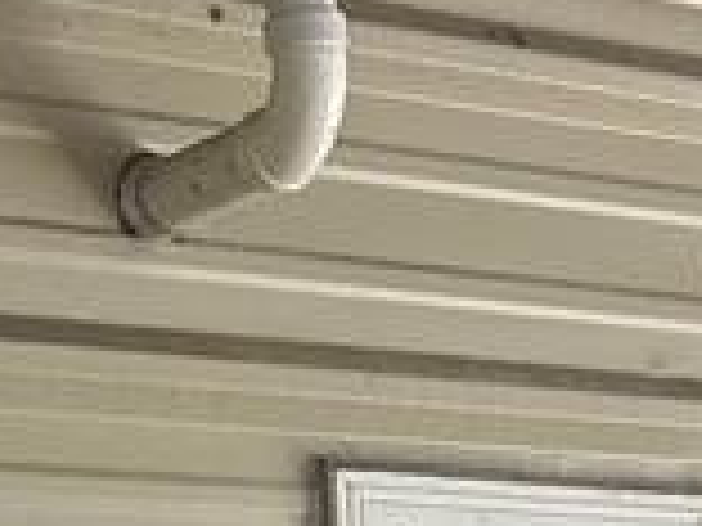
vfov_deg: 8.2
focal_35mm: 158
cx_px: 675
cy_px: 1479
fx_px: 3204
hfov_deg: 12.4
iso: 80
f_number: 1.78
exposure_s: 1/323
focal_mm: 6.86
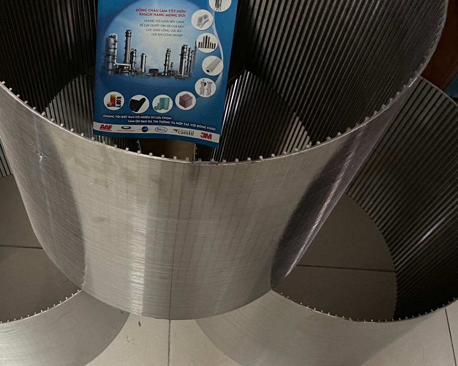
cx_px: 115
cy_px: 87
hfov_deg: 38.5
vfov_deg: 31.4
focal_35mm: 47
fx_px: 637
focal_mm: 5.1
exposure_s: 1/25
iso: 800
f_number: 1.6
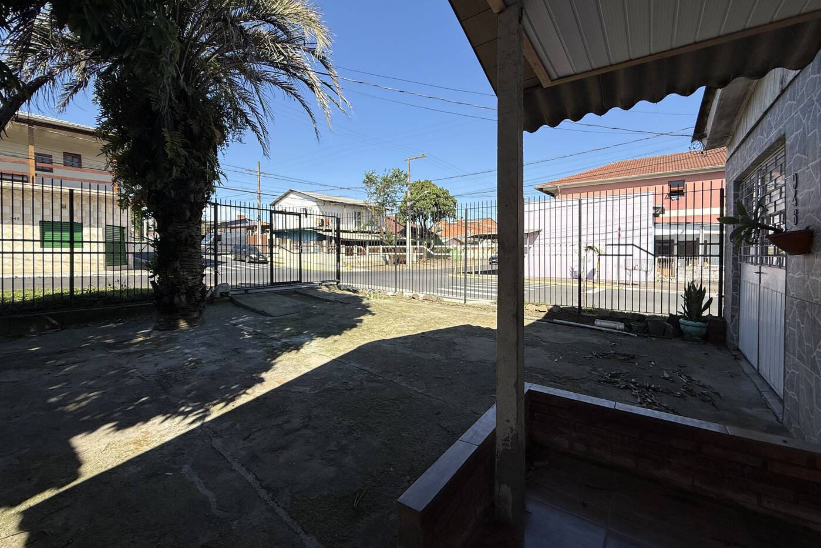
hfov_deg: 100.4
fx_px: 342
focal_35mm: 15
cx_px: 413
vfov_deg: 77.3
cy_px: 259
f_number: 2.2
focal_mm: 2.22
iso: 50
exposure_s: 1/1745
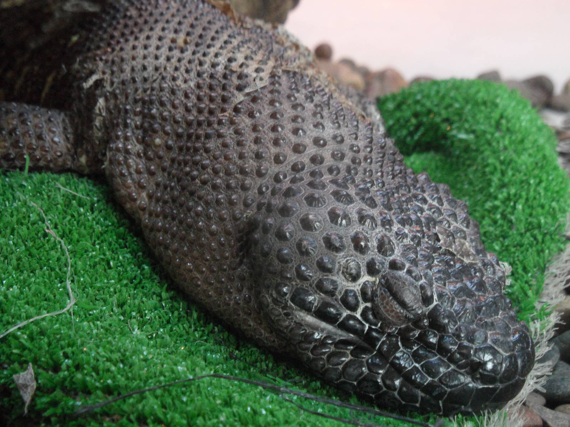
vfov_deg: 14.8
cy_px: 214
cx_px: 285
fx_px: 1647
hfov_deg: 19.6
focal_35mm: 100
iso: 400
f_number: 4.4
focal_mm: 16.3
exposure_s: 1/6
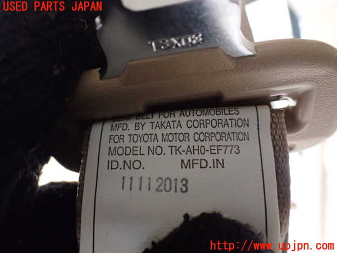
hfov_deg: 60.0
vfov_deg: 46.8
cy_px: 126
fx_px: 292
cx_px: 168
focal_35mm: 30
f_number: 2.3
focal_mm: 5.4
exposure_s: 1/40
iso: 800
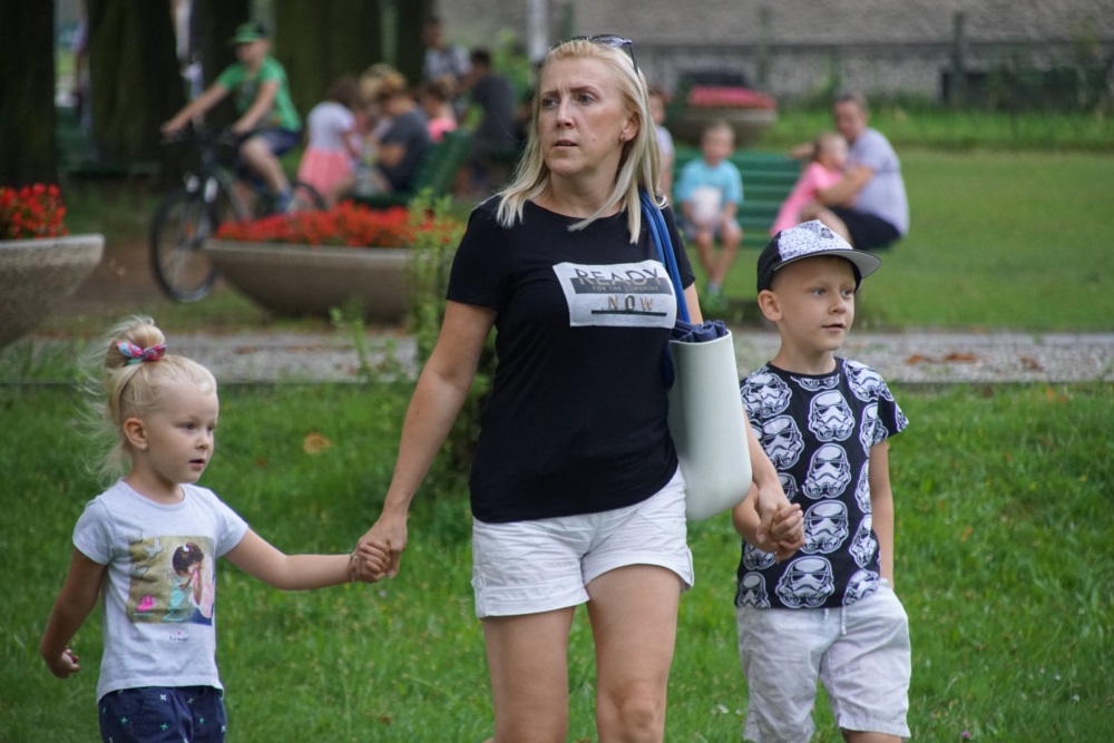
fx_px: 7427
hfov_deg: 8.6
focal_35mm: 240
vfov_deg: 5.7
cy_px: 372
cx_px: 557
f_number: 6.3
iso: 1250
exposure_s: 1/250
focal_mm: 160
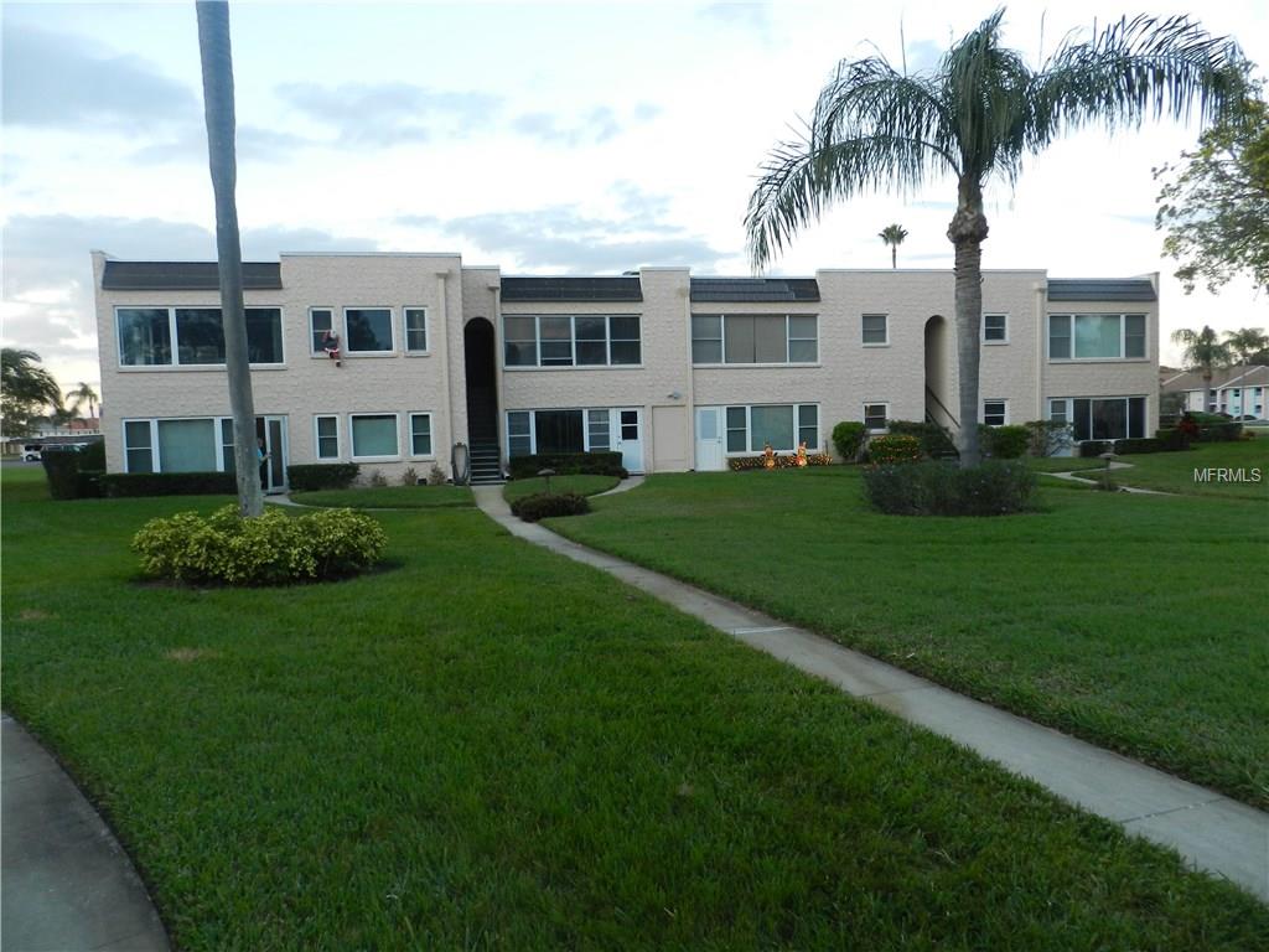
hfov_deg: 73.9
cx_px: 634
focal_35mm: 23
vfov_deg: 58.9
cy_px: 476
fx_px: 843
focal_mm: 4
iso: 160
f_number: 3.4
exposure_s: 1/60
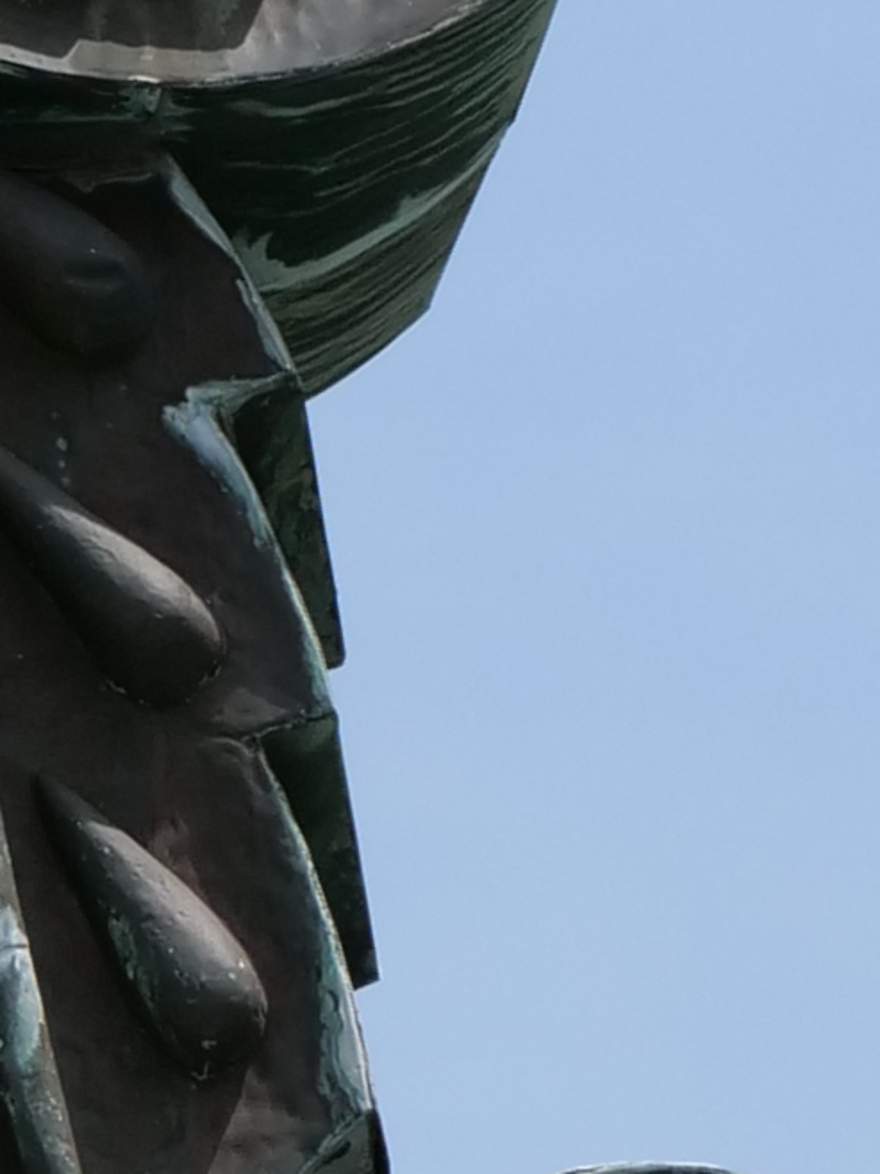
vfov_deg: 1.3
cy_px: -548
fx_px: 53454
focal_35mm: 1576
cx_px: -1653
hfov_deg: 0.9
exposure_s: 1/500
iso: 200
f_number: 8
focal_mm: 100
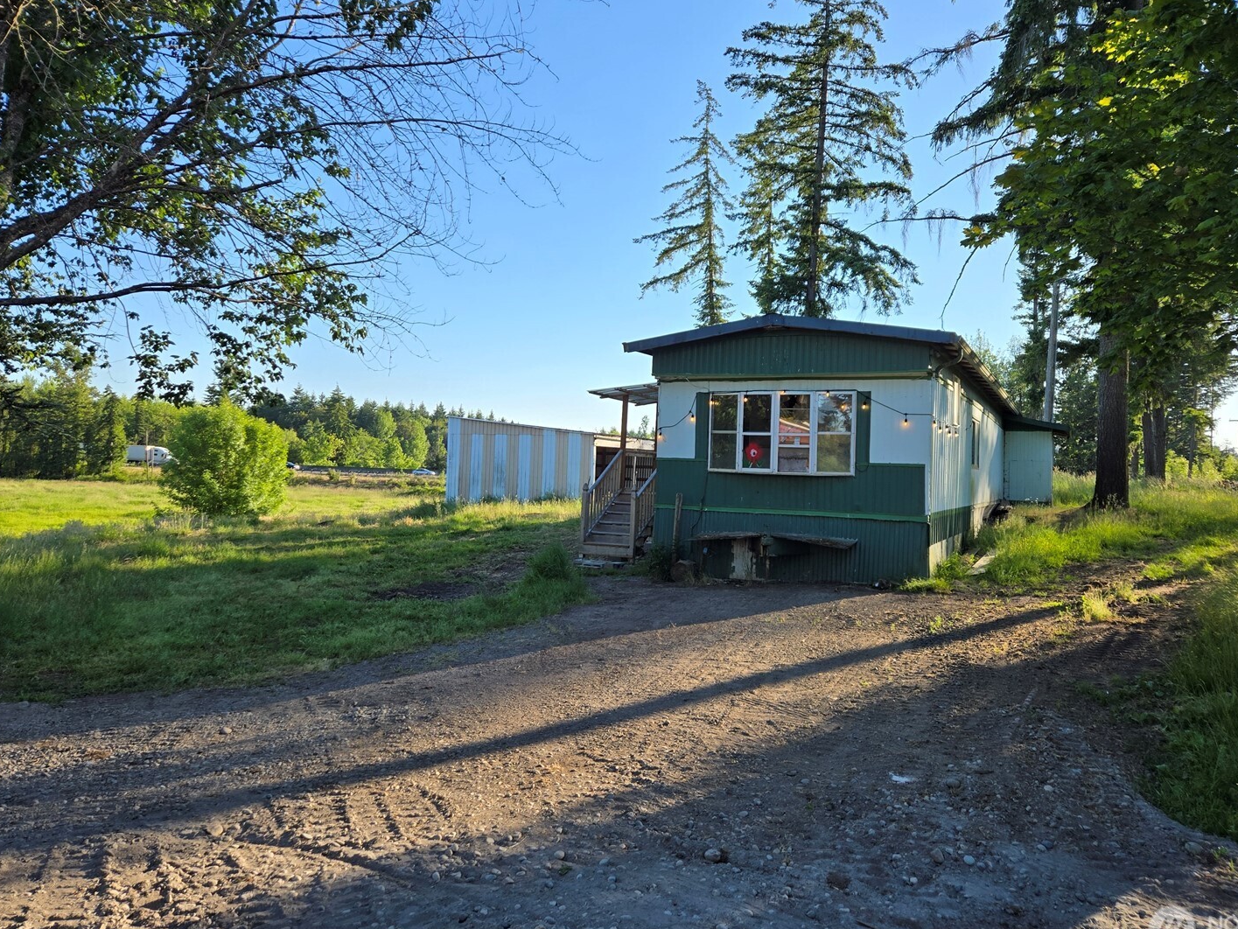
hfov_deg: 67.2
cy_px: 440
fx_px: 930
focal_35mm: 26
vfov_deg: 53.1
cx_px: 675
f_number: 1.8
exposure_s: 1/919
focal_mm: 5.4
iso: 25
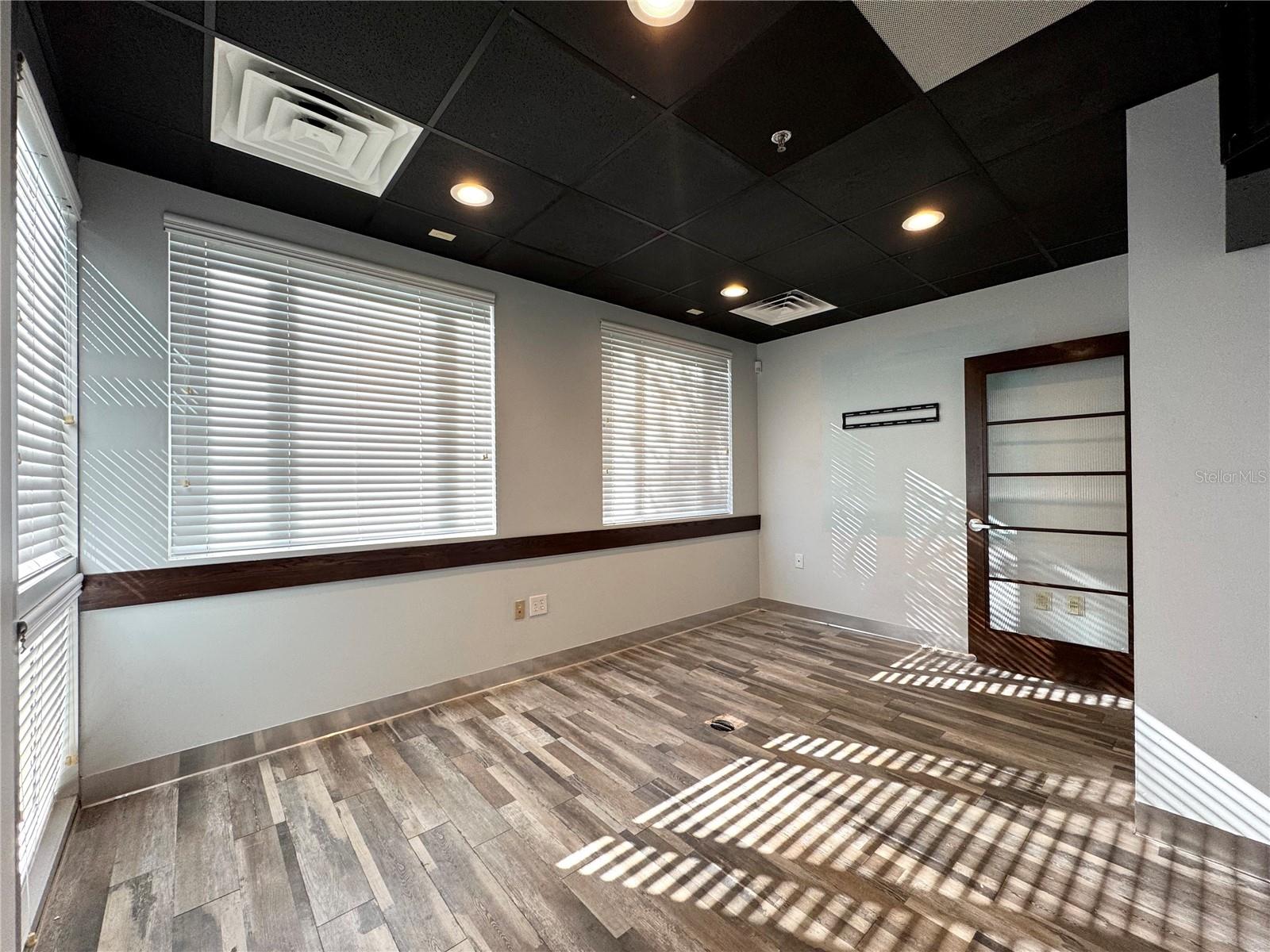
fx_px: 514
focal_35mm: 14
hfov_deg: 102.1
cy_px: 476
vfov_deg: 85.7
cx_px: 635
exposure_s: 1/120
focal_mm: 2.22
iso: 125
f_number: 2.2
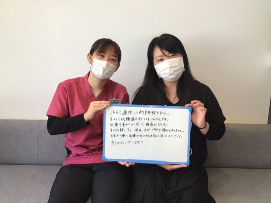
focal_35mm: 31
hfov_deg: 58.4
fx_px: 243
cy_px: 102
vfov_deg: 45.4
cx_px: 136
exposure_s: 1/30
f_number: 2.4
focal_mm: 3.3
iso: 40
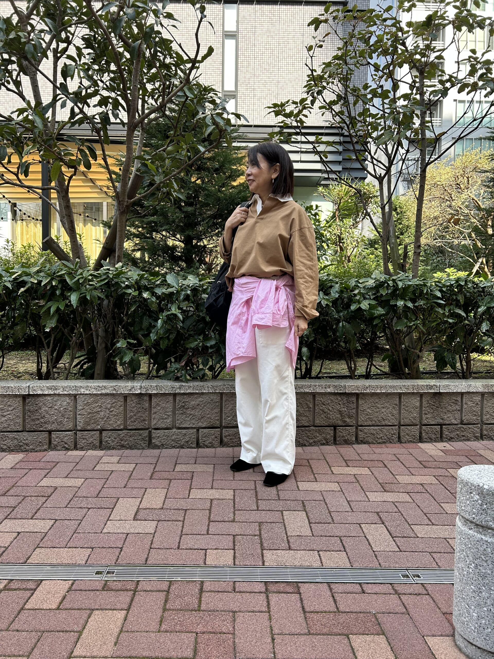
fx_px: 495
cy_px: 330
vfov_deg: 67.3
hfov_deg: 53.1
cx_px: 247
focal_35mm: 26
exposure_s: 1/466
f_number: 1.5
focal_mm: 5.7
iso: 50
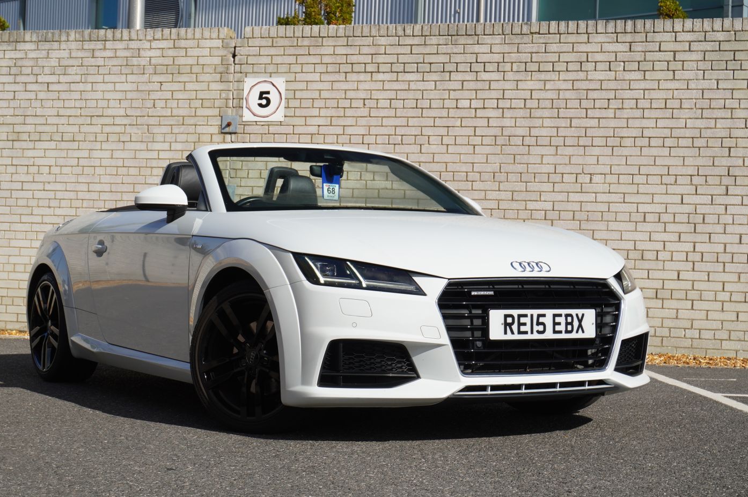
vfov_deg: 21.9
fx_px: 1287
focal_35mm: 62
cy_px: 268
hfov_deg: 32.4
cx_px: 322
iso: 100
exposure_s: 1/160
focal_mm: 36
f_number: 9
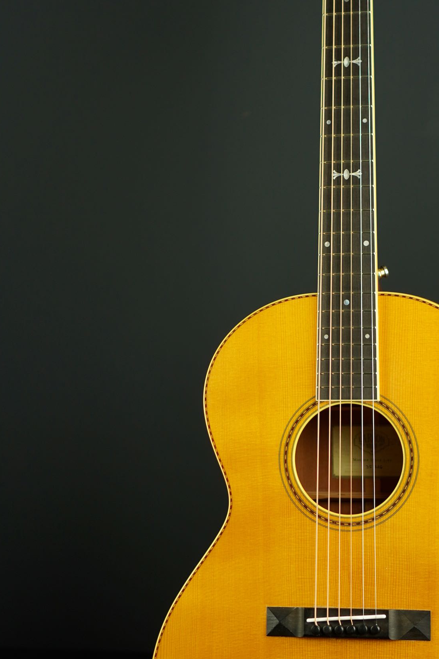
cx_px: 373
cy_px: 309
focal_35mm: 95
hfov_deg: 14.3
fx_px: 1737
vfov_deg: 21.5
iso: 100
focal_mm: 35
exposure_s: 1/80
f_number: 2.2
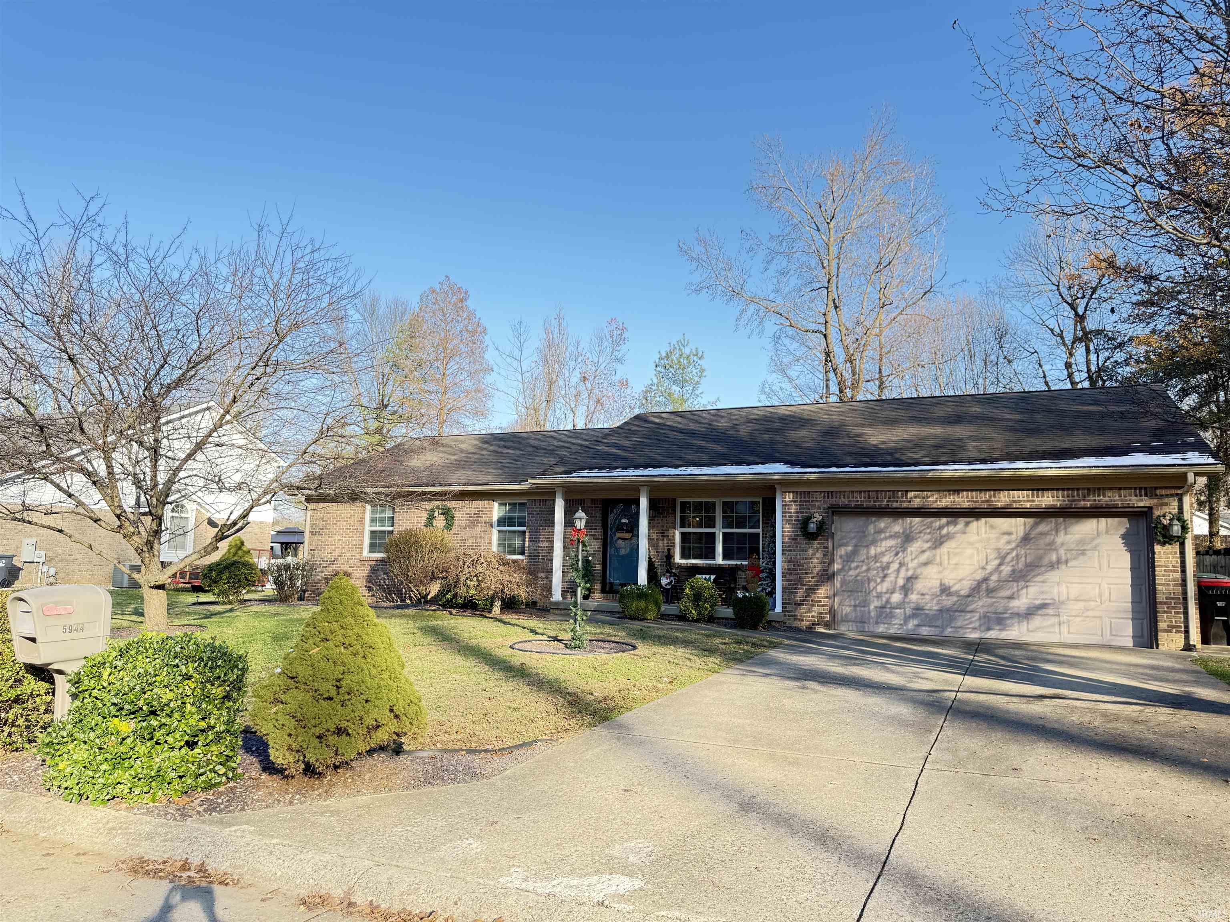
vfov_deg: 56.8
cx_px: 615
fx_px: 853
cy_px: 461
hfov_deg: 71.6
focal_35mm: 24
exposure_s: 1/289
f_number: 1.78
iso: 80
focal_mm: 6.76
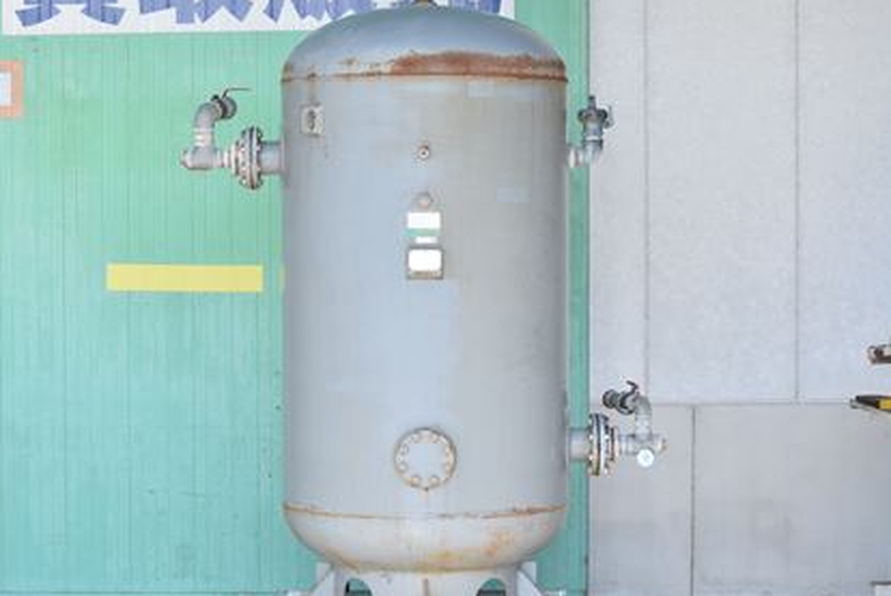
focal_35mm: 100
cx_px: 450
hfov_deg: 20.5
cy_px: 321
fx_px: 2468
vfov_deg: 13.8
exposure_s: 1/1600
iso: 1250
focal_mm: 55
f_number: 6.3
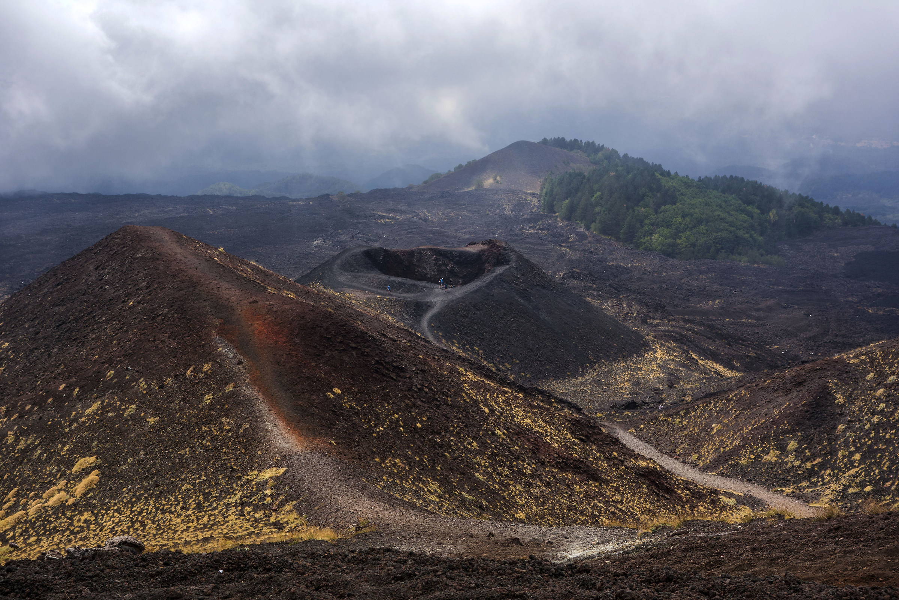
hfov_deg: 39.6
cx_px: 450
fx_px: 1249
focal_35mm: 50
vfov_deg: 27.0
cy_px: 300
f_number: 5.6
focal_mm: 18.66
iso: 125
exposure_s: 1/500
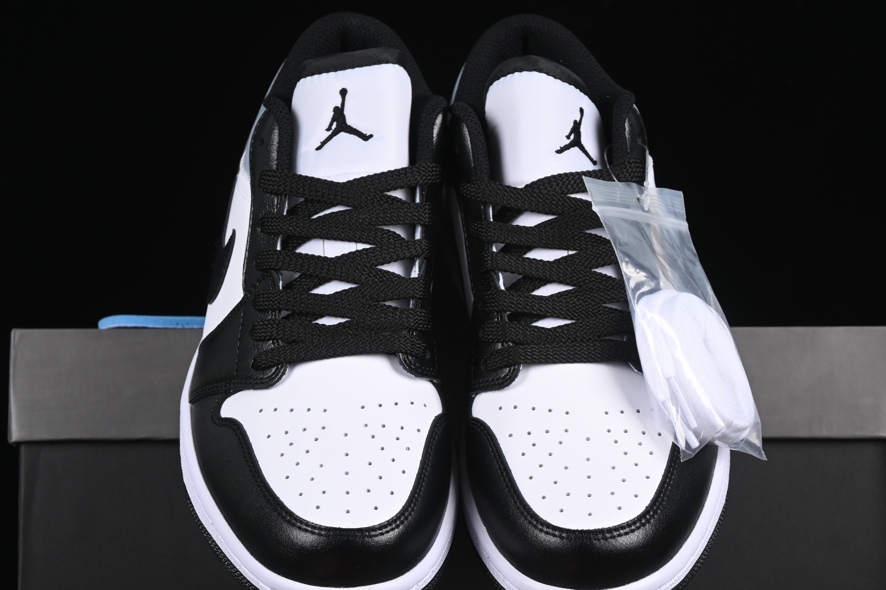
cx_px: 470
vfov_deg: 14.2
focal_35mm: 96
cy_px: 380
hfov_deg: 21.2
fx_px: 2362
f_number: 7.1
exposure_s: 1/160
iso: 160
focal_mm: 48
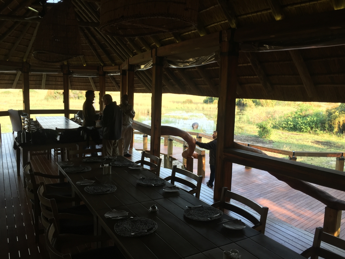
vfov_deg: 48.2
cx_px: 172
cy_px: 130
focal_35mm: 29
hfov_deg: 61.7
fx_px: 289
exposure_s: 1/100
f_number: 2.2
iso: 40
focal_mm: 4.15
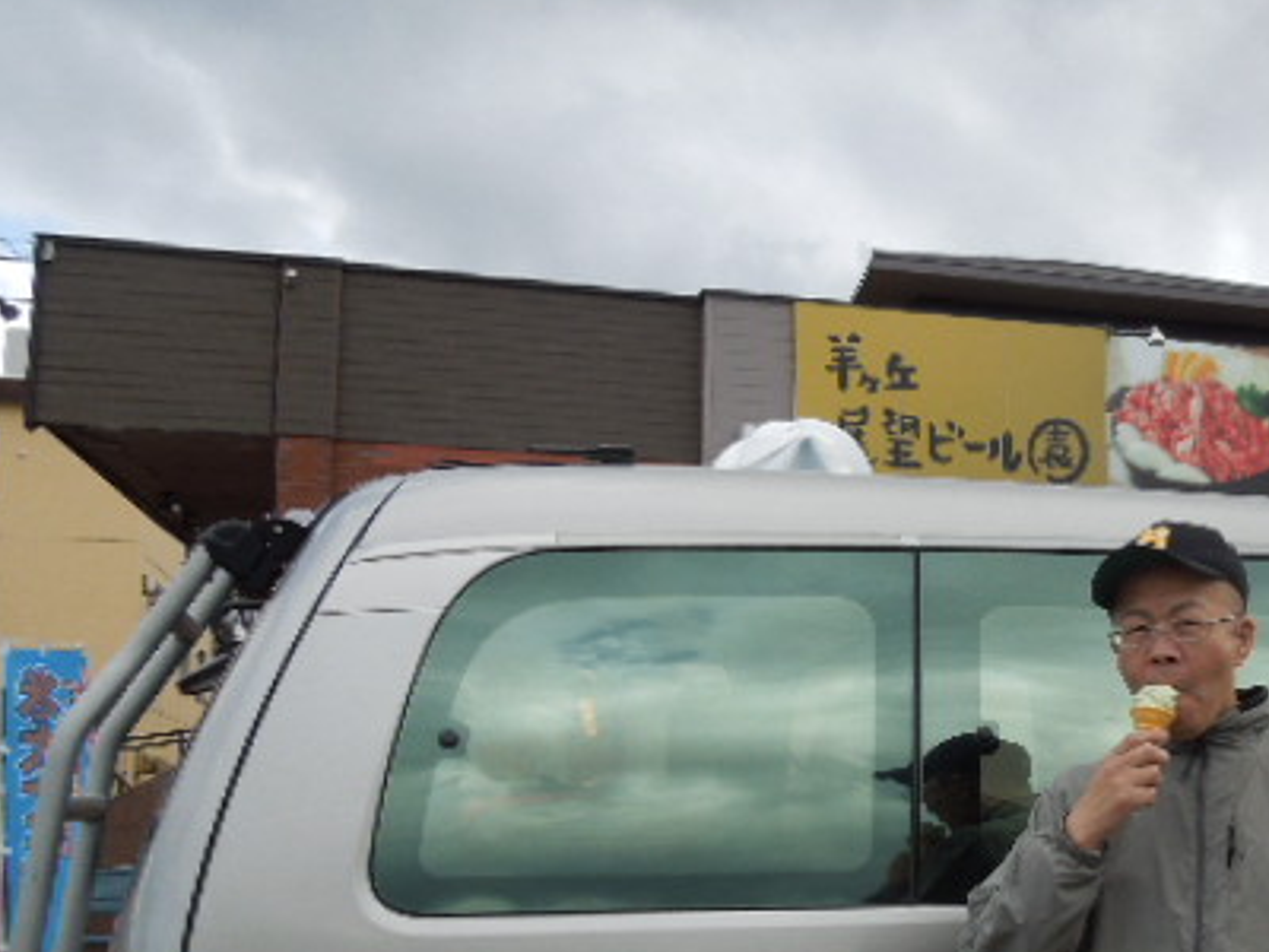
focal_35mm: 40
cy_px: 695
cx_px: 1003
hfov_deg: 44.7
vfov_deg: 35.3
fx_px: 1466
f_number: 3.3
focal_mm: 4.5
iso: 100
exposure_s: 1/1000
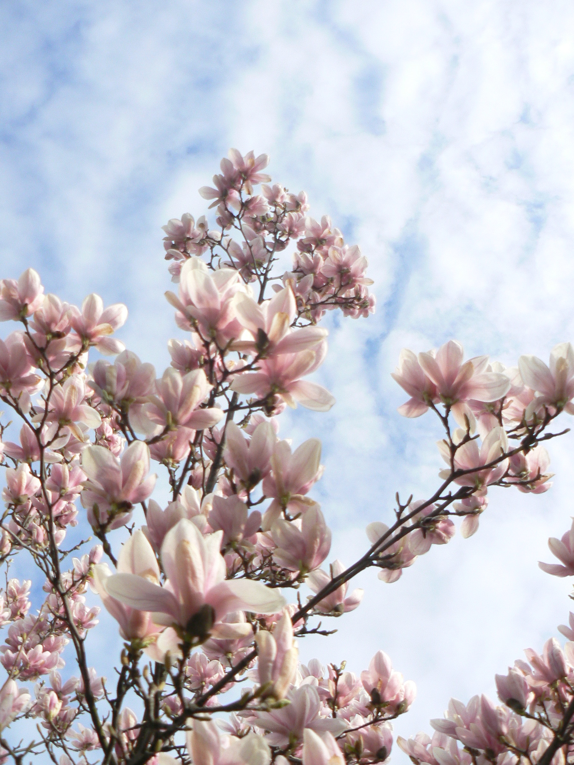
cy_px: 382
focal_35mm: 36
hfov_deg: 39.7
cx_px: 287
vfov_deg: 51.4
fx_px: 796
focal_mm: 6
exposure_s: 1/1000
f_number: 3.6
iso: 100
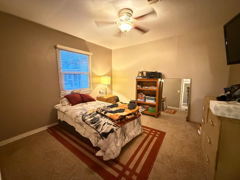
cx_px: 120
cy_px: 90
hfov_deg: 102.1
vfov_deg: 85.7
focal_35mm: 14
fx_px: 97
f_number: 2.2
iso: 1600
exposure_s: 1/30
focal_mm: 2.22
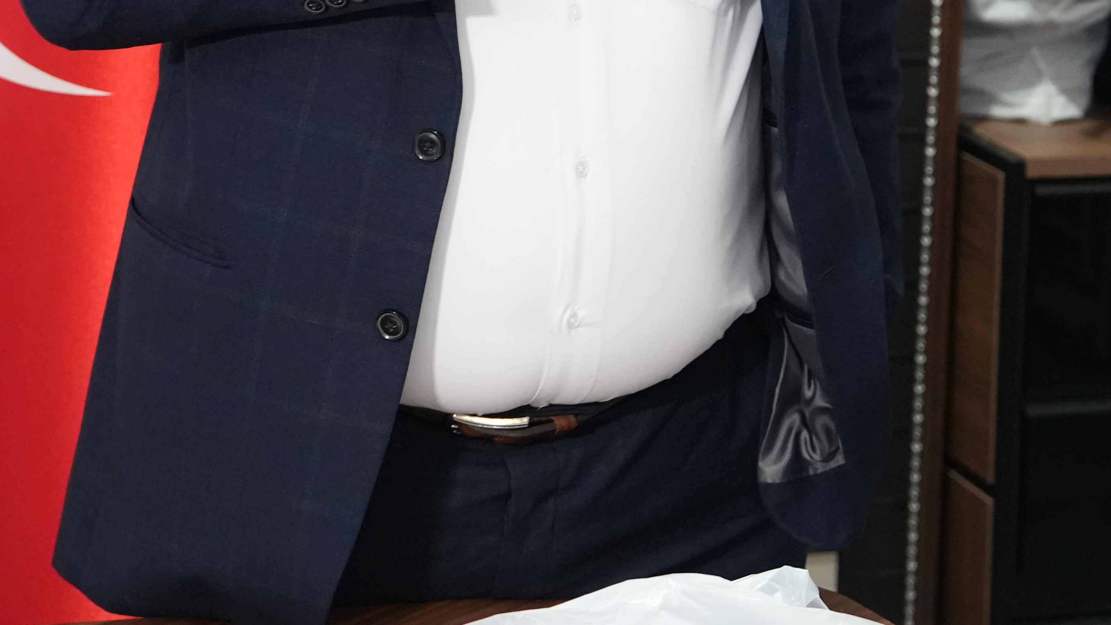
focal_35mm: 119
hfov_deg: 18.0
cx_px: 488
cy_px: -218
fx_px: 3505
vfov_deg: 10.0
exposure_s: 1/100
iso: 3200
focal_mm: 45
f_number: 2.8
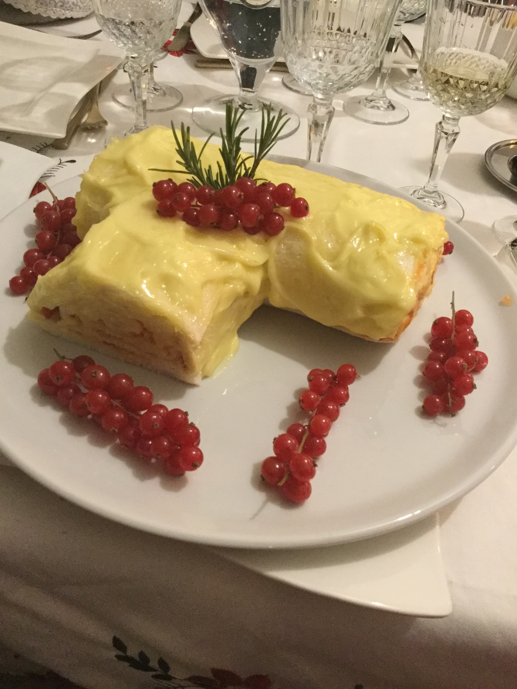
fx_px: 617
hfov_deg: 45.4
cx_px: 258
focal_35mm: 31
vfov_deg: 58.4
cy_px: 344
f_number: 2.4
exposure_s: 1/17
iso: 250
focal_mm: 3.3
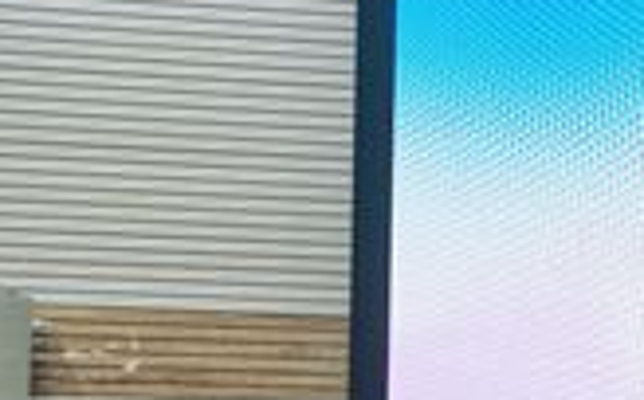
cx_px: 1143
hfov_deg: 17.1
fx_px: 1770
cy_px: 573
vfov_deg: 12.4
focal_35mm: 101
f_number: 1.8
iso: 125
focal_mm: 5.58
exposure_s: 1/100
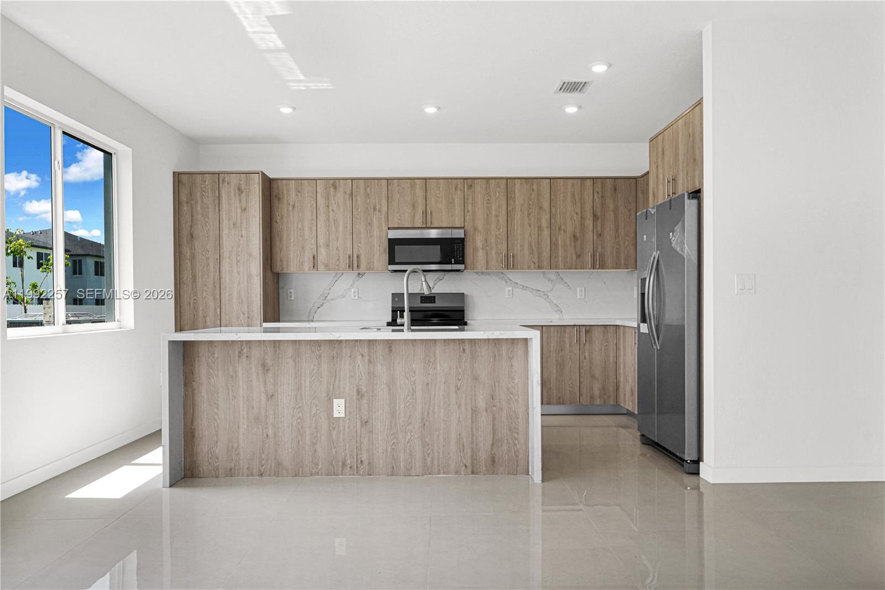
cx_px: 442
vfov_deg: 52.2
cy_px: 295
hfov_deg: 72.6
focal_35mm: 24
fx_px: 602
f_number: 7.1
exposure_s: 1/30
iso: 160
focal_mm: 24.5
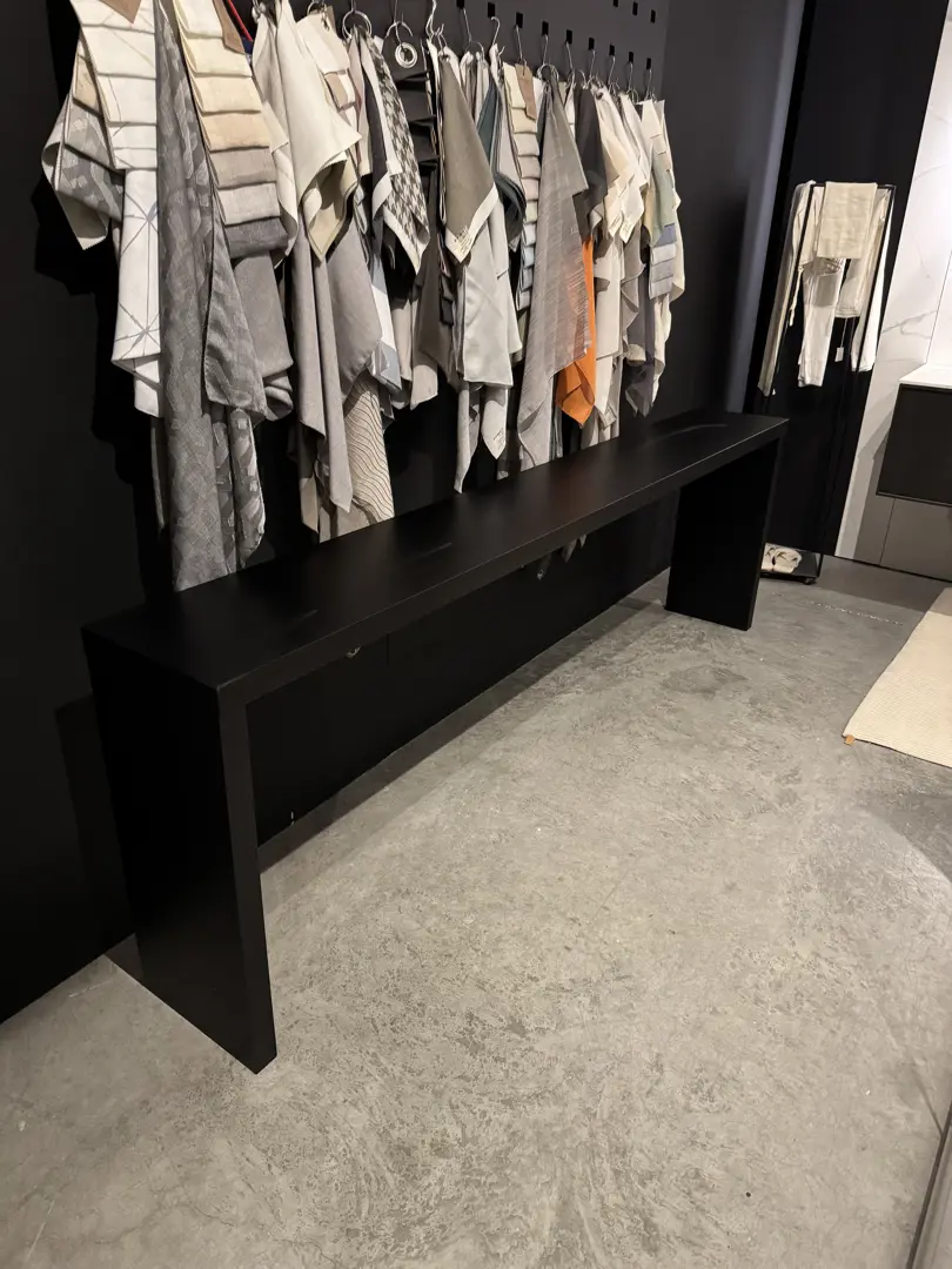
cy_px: 634
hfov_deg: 56.8
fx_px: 880
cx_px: 476
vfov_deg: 71.6
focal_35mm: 24
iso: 800
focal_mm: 6.76
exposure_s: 1/50
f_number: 1.78
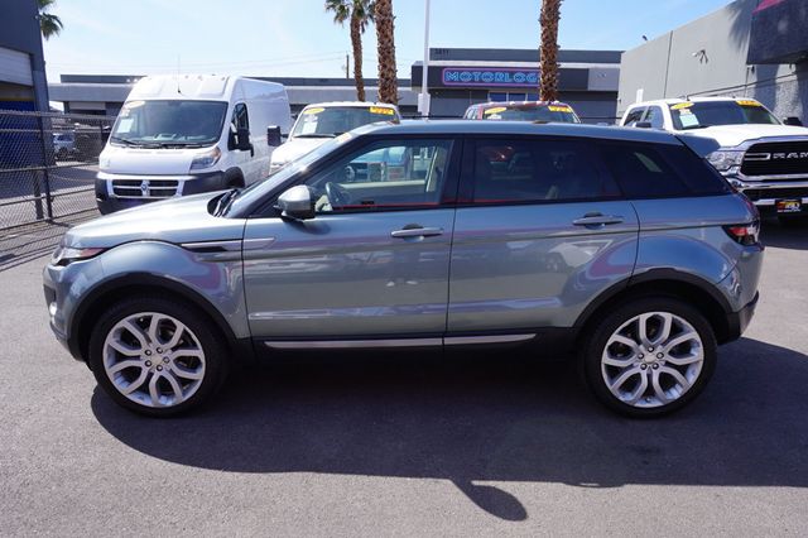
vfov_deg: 53.1
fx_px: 538
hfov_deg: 73.8
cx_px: 404
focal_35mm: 24
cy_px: 269
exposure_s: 1/80
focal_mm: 16
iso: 100
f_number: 11
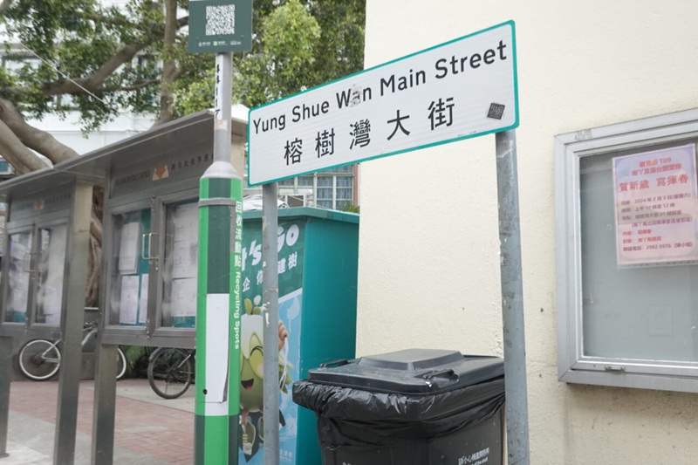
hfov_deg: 55.8
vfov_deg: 38.9
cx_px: 349
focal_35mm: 34
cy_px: 232
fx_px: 659
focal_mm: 12.76
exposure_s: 1/250
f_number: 3.5
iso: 1250
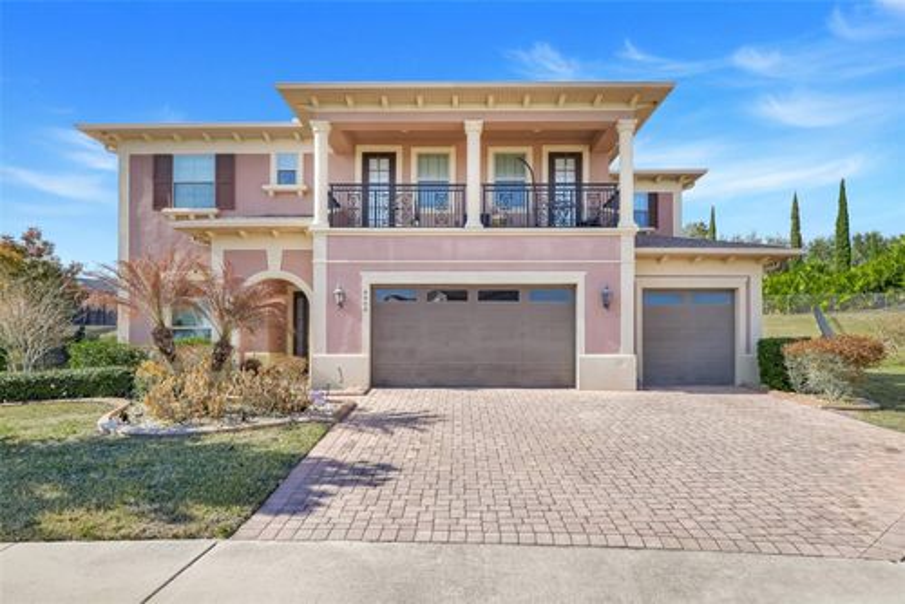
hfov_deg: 79.8
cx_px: 452
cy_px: 302
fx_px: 541
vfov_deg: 58.4
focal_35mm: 22
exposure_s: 1/30
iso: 400
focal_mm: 21.5
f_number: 9
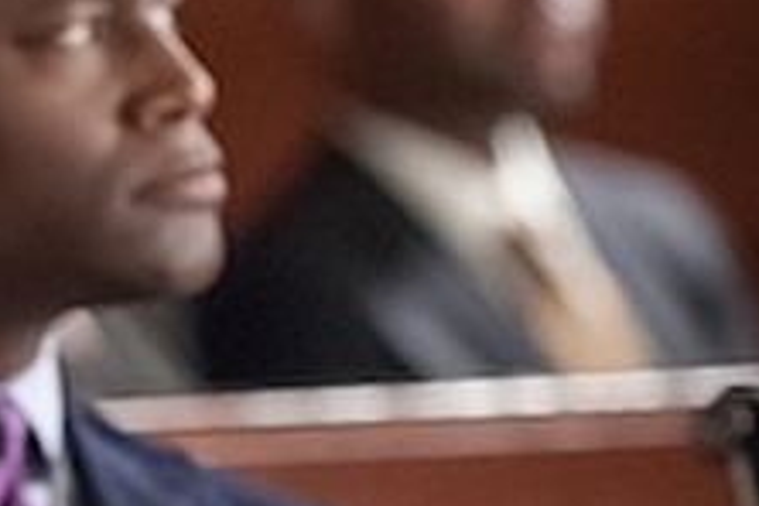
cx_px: -533
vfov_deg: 3.0
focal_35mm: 456
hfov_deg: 4.5
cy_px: 424
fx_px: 9613
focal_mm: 130
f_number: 3.2
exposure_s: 1/80
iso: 4000
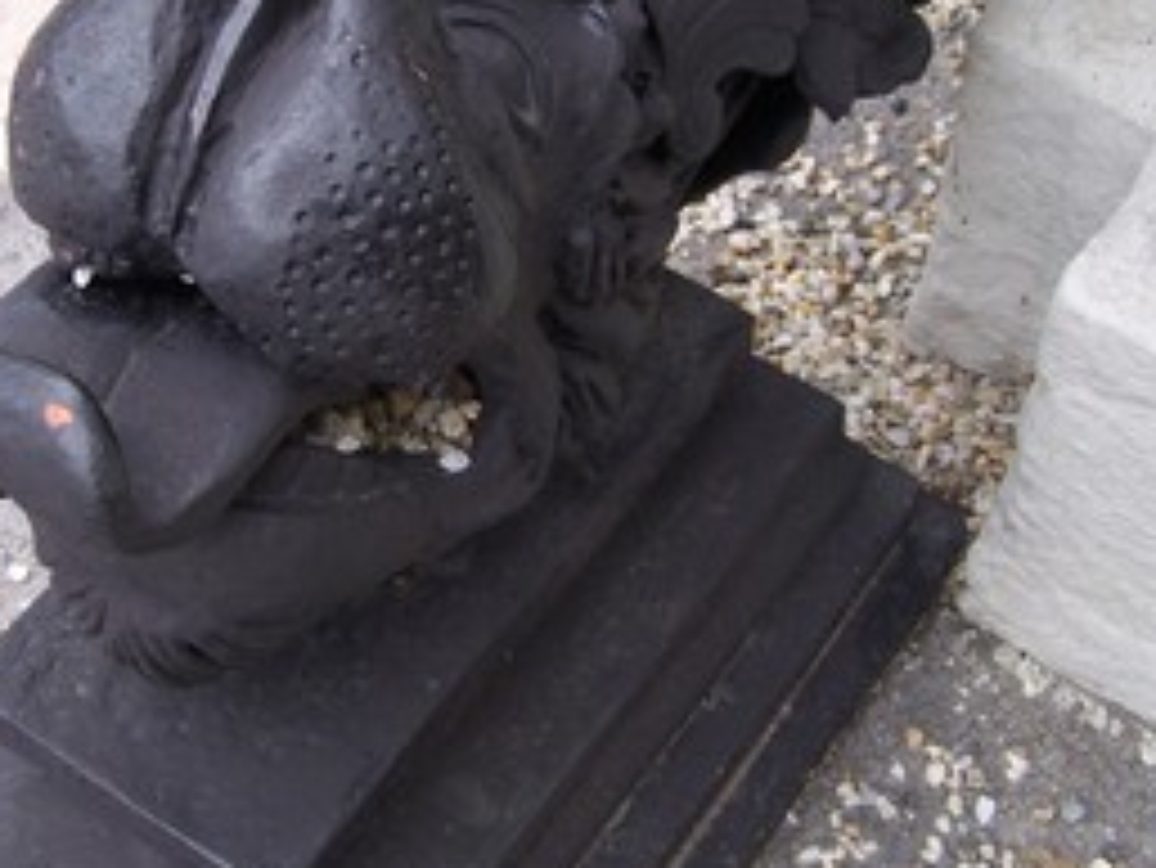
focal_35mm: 70
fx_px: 2339
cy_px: 283
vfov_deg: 20.9
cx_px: 378
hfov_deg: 27.6
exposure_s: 1/160
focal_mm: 6.7
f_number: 2.8
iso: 80
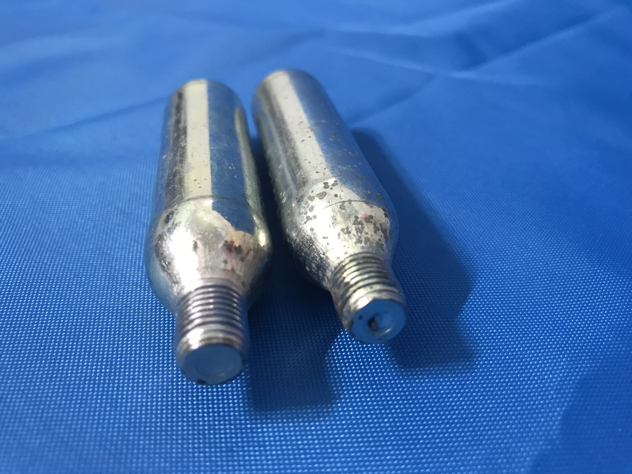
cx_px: 316
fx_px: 511
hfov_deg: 63.4
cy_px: 237
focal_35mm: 28
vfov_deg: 49.7
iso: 100
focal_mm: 3.99
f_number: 1.8
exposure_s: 1/11
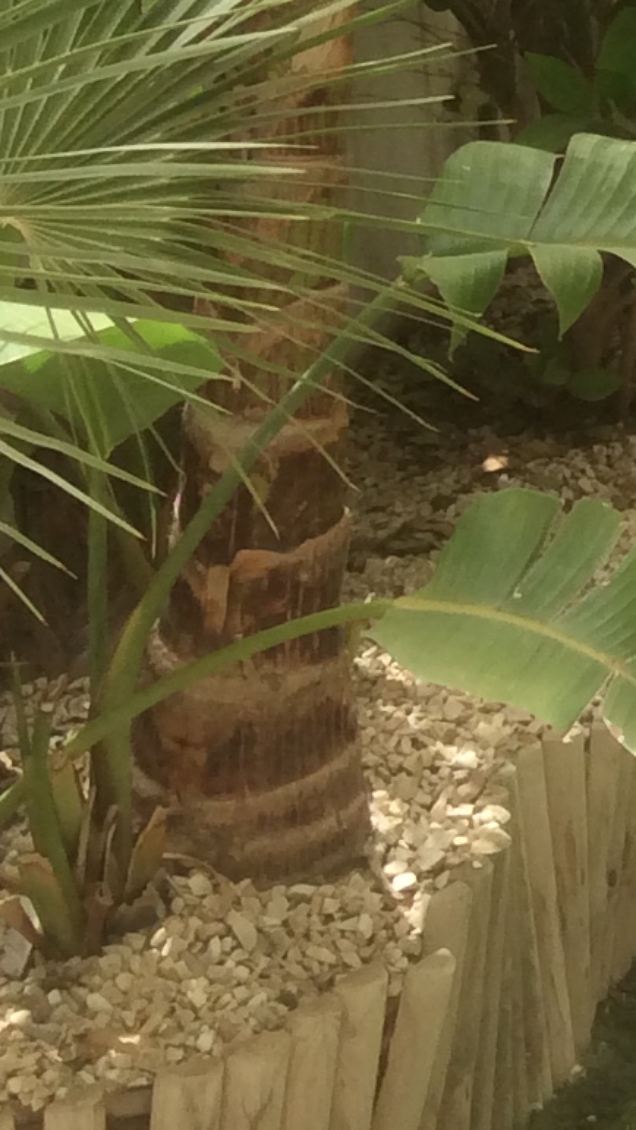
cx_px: 1290
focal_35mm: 117
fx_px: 3506
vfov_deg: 18.0
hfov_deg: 9.6
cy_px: 92
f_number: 2.4
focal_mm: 3.3
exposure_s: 1/457
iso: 32
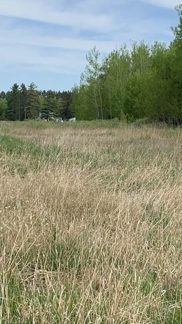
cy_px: 148
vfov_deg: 23.9
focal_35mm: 89
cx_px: 166
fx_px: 764
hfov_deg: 13.5
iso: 25
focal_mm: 4.25
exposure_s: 1/3086
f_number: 1.8
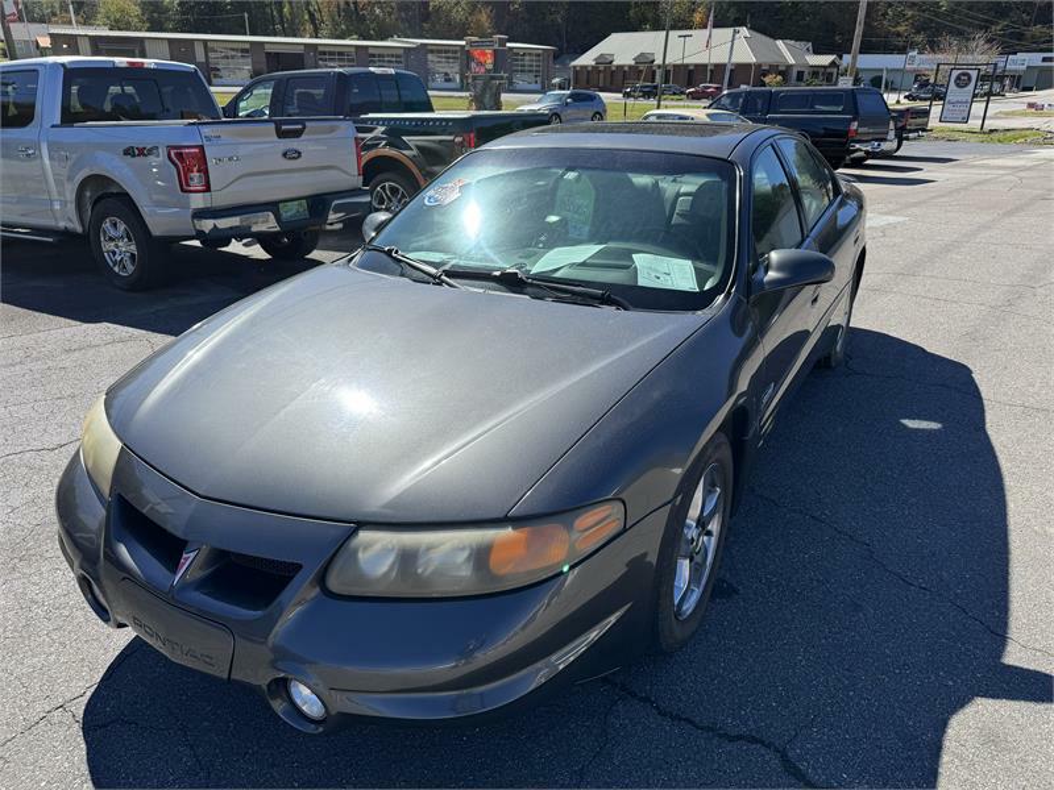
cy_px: 395
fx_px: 731
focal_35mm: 24
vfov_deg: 56.8
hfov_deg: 71.6
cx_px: 527
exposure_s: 1/2959
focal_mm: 6.76
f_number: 1.78
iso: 80
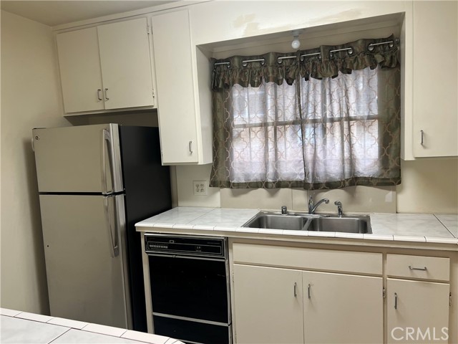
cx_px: 229
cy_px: 172
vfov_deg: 53.1
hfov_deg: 67.3
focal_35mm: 26
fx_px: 344
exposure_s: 1/120
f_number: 1.5
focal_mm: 5.7
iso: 125
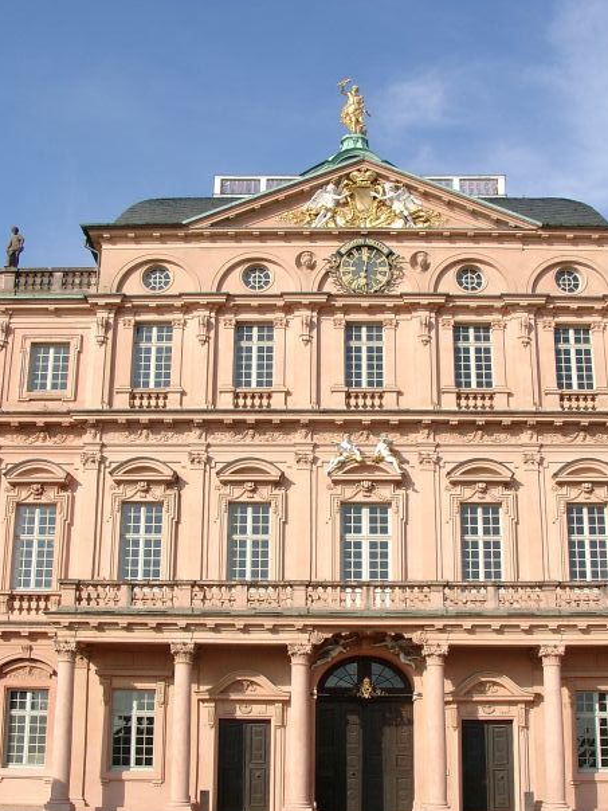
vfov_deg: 41.9
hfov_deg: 32.2
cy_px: 482
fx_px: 1054
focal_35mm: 45
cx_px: 332
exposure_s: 1/749
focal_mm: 7.13
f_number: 4
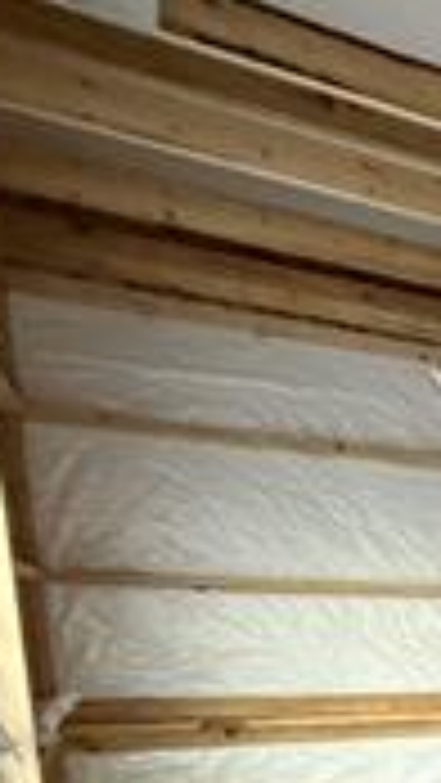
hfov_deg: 21.2
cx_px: 747
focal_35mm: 42
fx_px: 872
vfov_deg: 41.9
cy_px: 783
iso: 500
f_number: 2.2
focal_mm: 2.22
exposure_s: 1/60
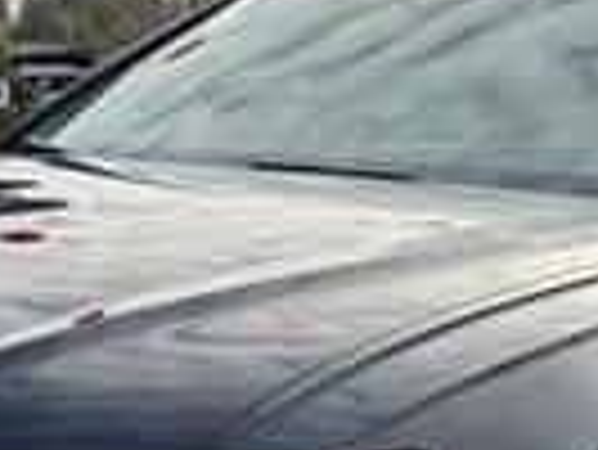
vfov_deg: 15.8
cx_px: 229
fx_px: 1573
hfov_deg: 21.5
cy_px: 495
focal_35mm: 91
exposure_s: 1/2611
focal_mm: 6.76
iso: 80
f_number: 1.78
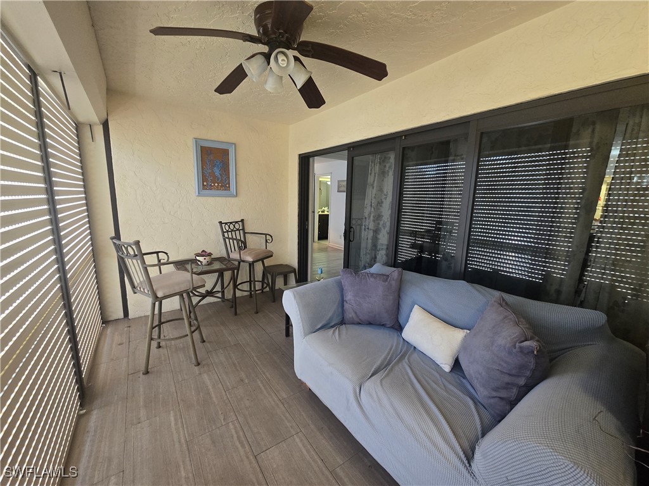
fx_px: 244
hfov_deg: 106.2
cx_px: 324
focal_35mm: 13
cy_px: 243
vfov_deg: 89.9
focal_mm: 2.2
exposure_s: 1/60
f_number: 2.2
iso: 400
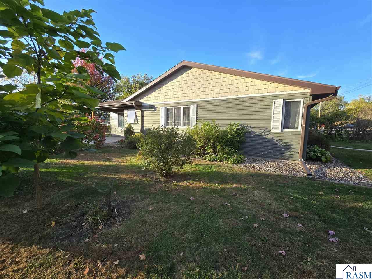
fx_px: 140
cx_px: 186
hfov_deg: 106.2
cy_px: 140
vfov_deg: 89.9
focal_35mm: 13
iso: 50
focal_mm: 2.2
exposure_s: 1/505
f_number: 2.2
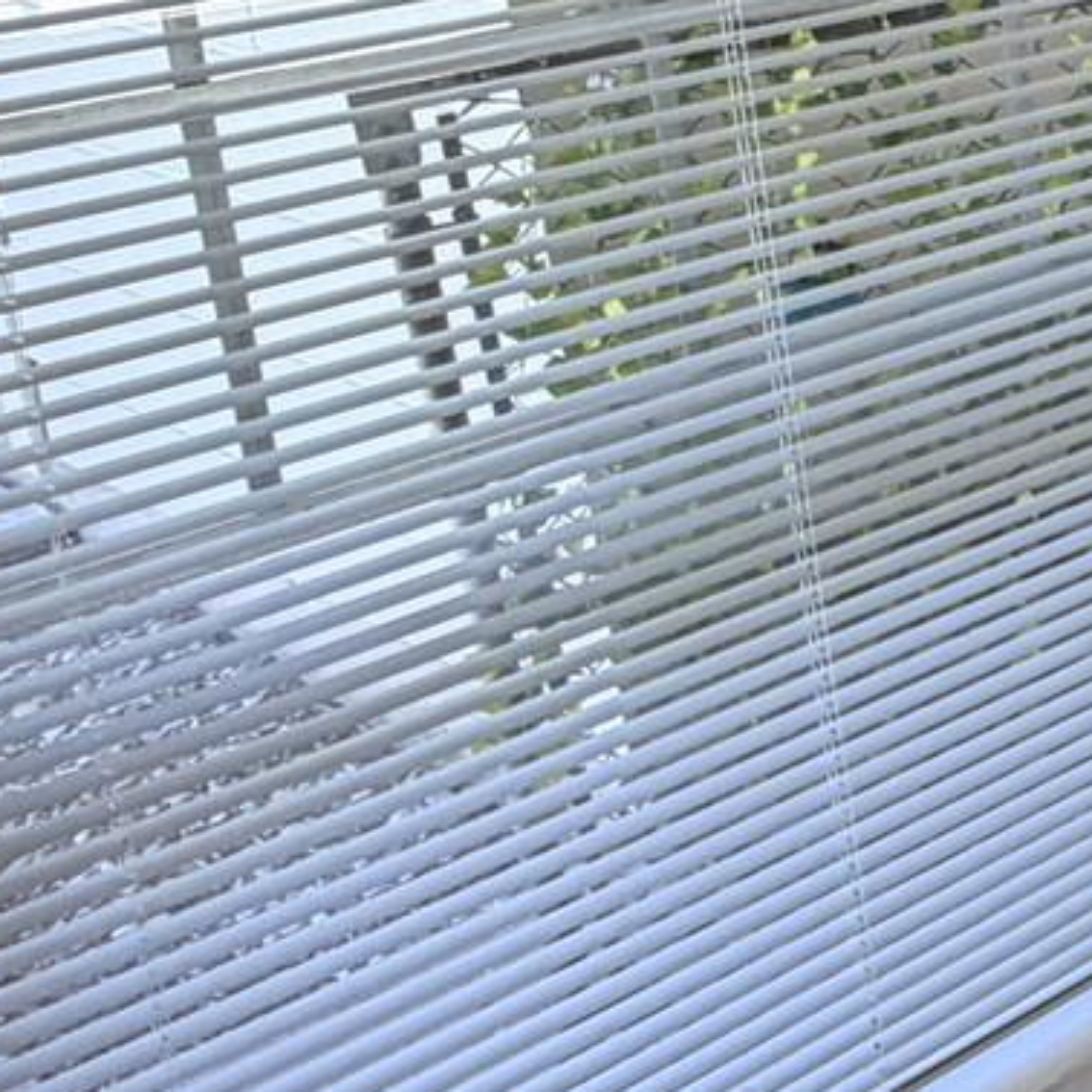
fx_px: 2391
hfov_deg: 18.8
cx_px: 2042
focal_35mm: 67
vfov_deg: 24.4
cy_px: -26
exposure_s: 1/120
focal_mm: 2.22
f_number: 2.2
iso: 100
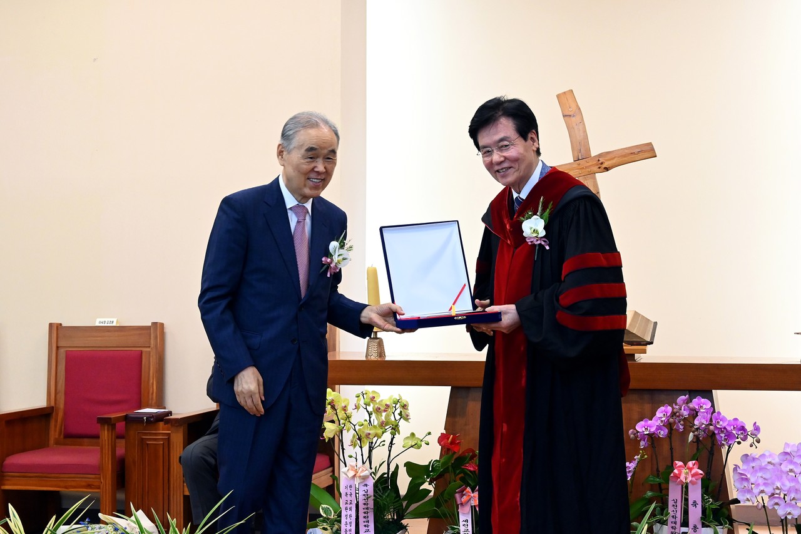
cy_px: 267
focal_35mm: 68
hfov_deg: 29.9
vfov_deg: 20.2
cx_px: 400
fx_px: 1502
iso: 2800
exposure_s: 1/125
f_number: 6
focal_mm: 45
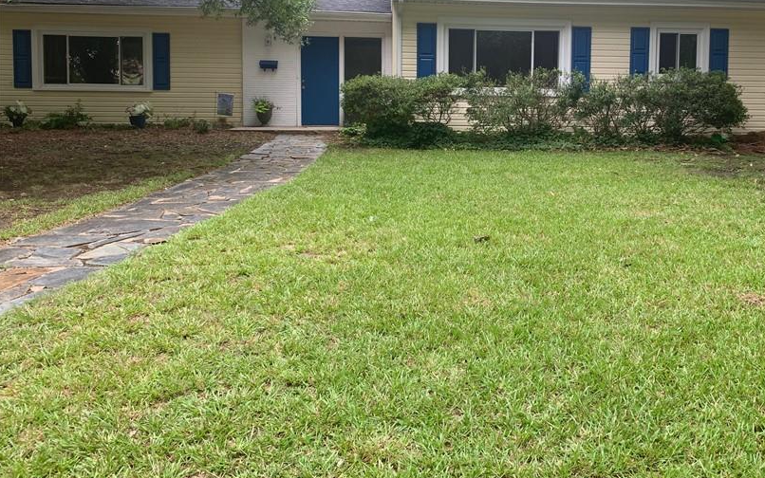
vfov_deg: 35.8
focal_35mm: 35
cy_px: 143
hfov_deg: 54.6
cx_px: 483
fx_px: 730
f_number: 1.8
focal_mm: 4.25
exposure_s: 1/248
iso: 25
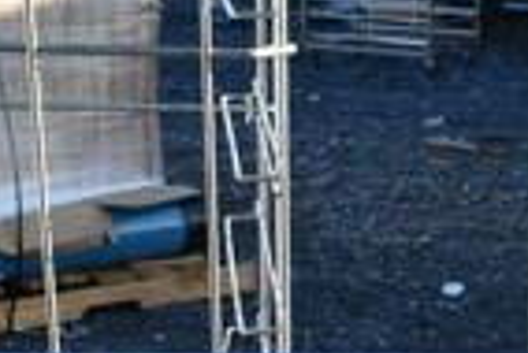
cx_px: 413
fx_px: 1703
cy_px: 721
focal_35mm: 116
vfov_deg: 10.8
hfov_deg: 17.5
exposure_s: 1/160
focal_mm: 18
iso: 100
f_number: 6.3
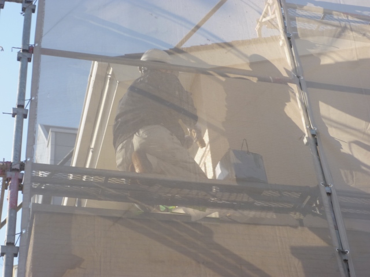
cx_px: 185
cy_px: 138
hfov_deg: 27.8
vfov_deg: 21.0
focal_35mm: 70
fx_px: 748
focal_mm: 12.4
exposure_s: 1/100
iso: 80
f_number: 5.1
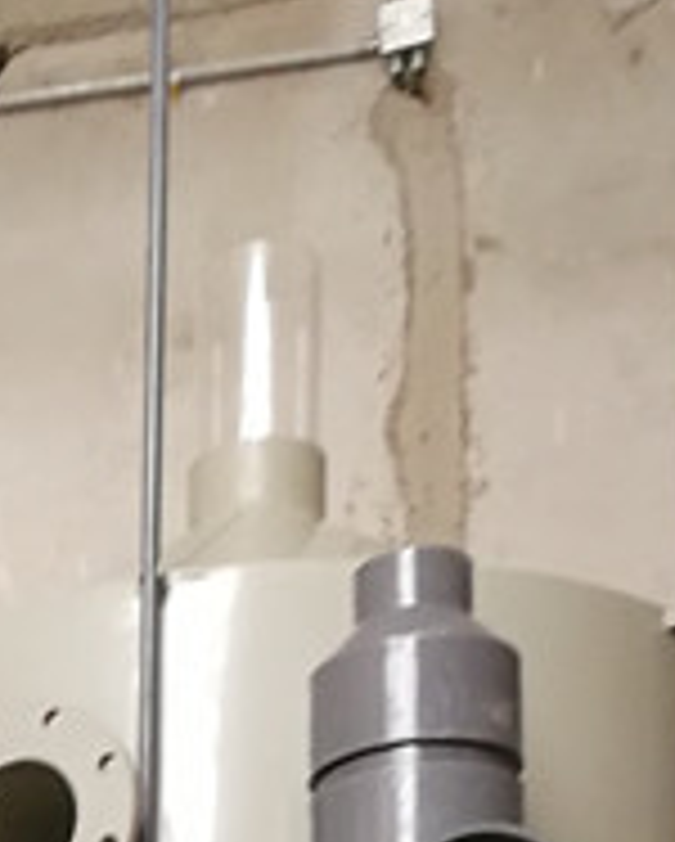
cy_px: 1819
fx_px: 3042
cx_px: -468
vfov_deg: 13.1
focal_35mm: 122
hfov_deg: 11.8
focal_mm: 3.84
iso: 160
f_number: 2.2
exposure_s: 1/33.3
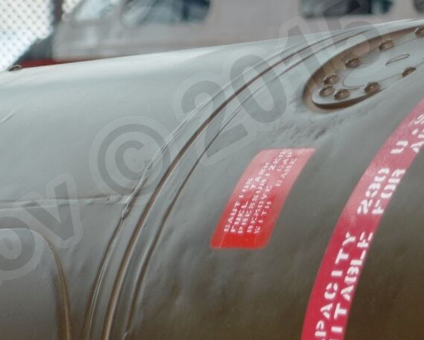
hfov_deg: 6.8
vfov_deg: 5.6
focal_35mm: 277
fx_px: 3474
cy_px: 292
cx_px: -330
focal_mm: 55
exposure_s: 1/60
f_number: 4.5
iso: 360
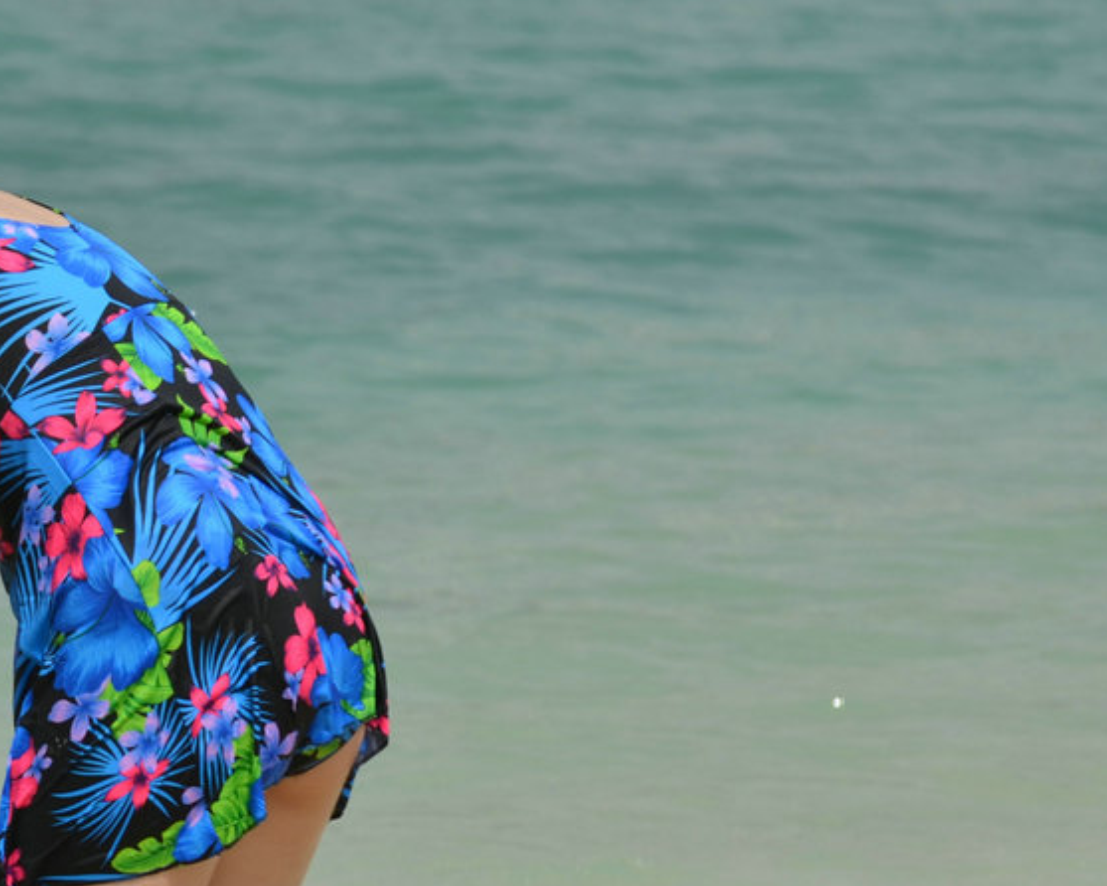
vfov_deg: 2.8
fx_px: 17969
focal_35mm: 548
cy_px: 701
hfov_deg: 3.5
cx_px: -334
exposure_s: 1/1250
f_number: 5.6
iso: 100
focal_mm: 145
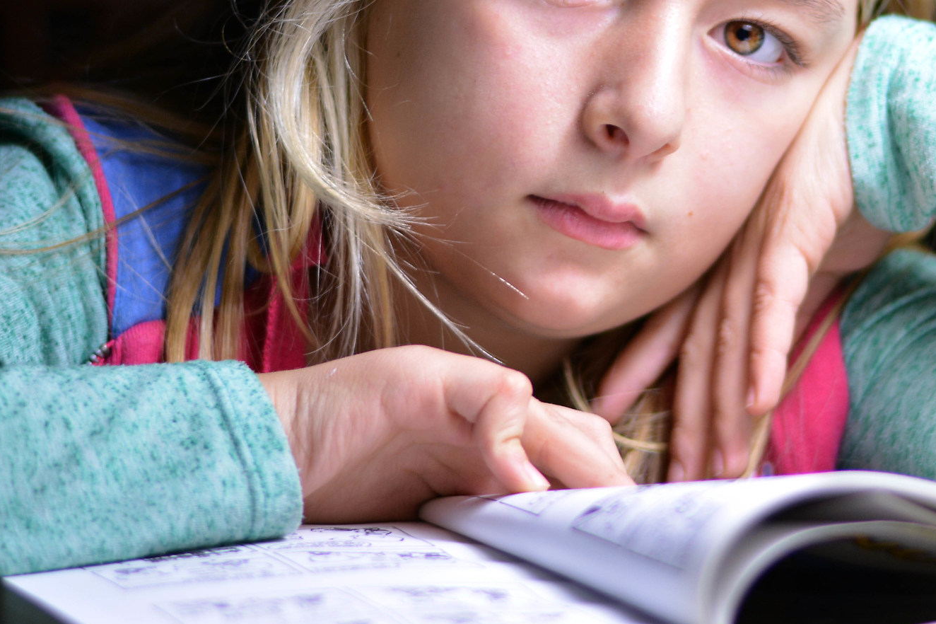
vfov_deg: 10.1
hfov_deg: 15.0
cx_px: 672
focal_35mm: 136
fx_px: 3535
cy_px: 181
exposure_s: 1/125
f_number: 1.8
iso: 400
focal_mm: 50
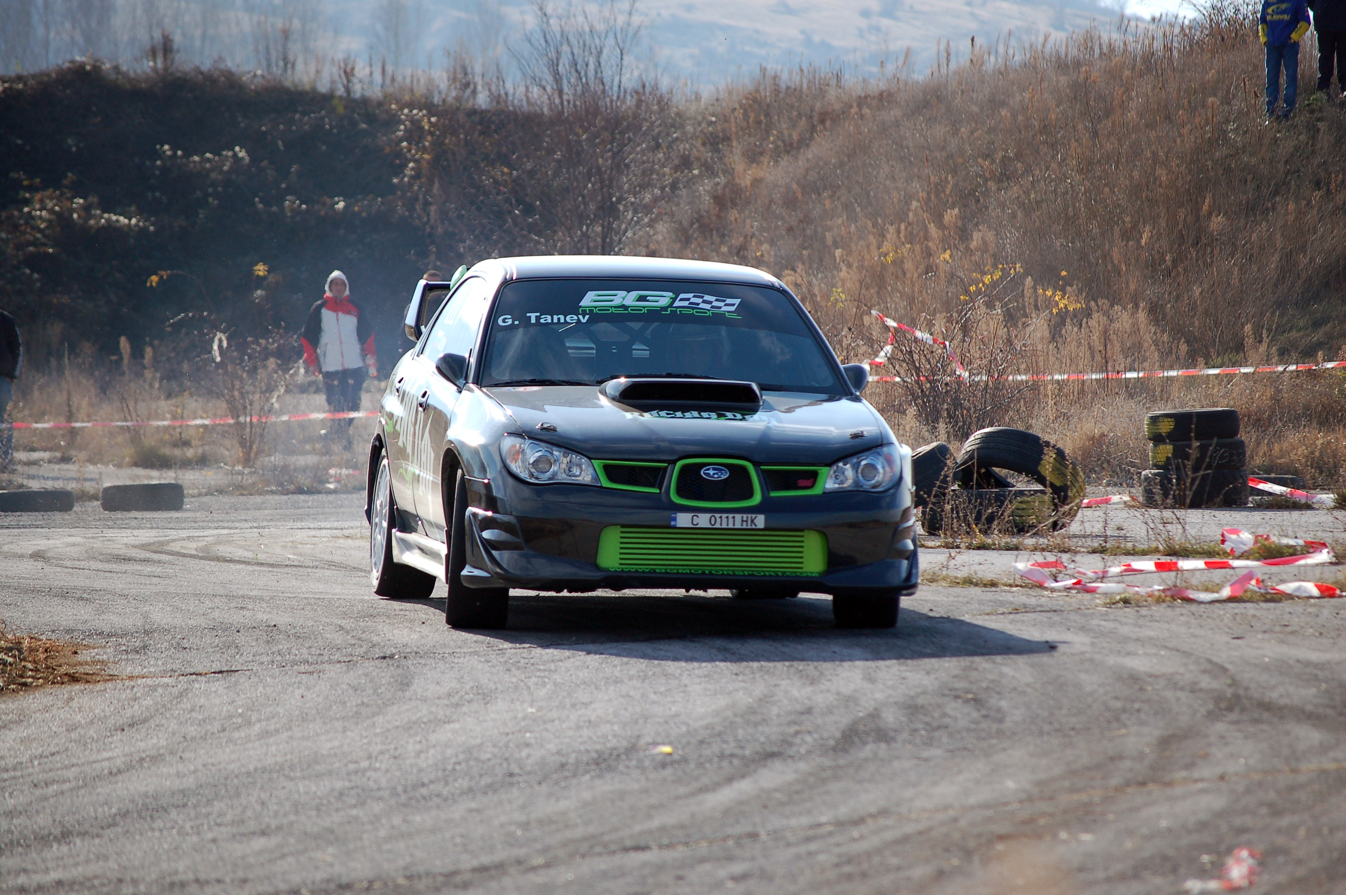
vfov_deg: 6.8
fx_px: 7564
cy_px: 448
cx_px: 673
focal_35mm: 202
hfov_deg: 10.2
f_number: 5
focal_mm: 135
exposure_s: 1/1000
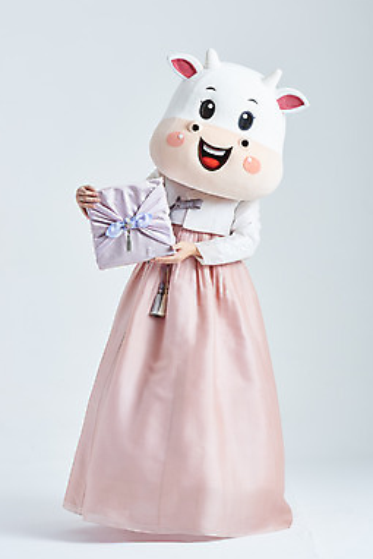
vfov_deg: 22.6
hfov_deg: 15.2
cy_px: 271
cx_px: 189
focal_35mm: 90
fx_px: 1397
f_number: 11
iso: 100
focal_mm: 86
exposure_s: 1/125
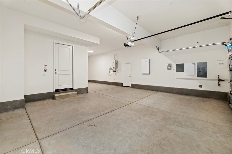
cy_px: 77
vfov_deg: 81.1
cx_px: 116
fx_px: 90
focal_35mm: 14
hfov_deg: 104.3
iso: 500
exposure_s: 1/3
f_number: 10
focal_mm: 14
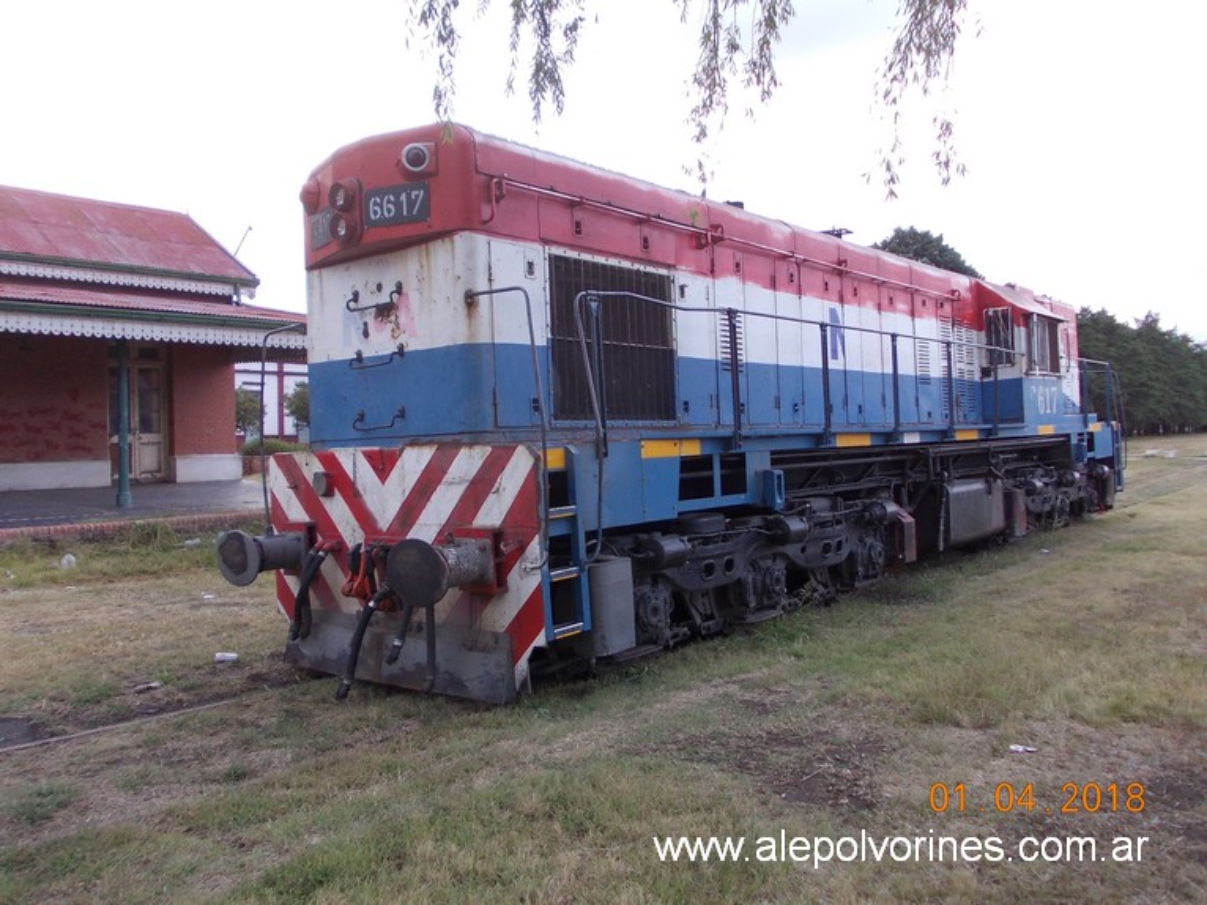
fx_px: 976
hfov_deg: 63.5
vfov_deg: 49.7
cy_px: 452
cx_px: 604
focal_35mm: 28
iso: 80
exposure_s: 1/250
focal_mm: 4
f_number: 2.7
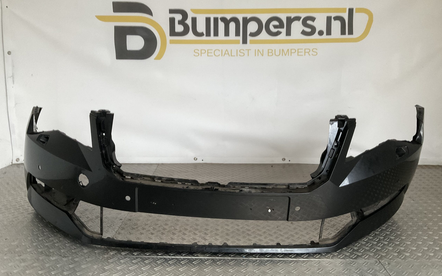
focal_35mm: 31
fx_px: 373
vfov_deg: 40.6
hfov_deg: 61.2
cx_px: 221
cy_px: 129
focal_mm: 3
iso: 400
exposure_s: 1/25
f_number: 1.8
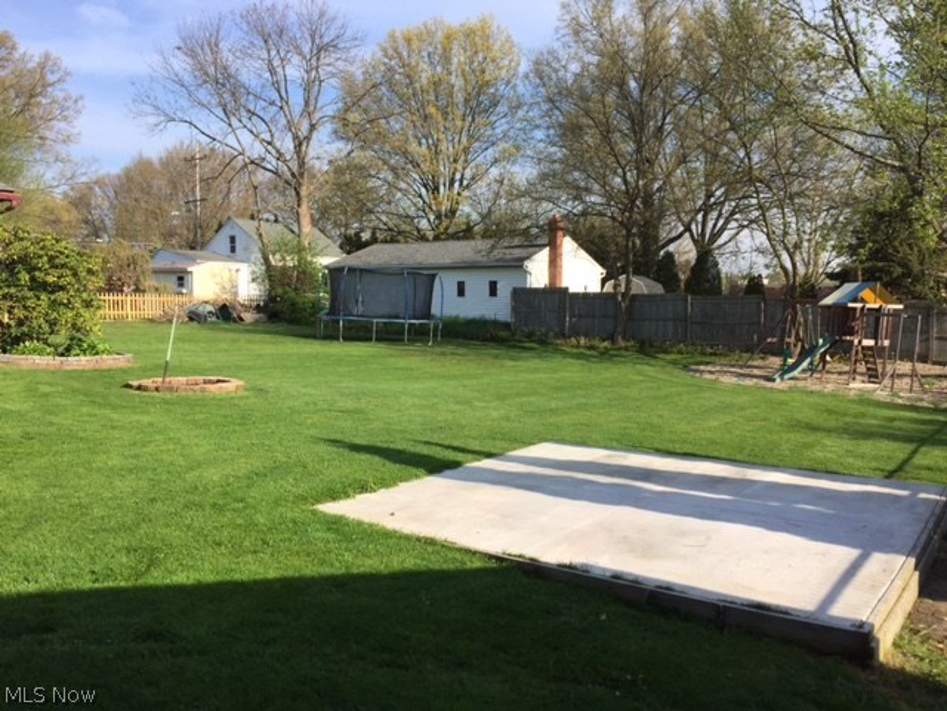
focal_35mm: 29
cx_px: 474
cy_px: 356
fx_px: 793
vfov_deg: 48.2
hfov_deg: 61.7
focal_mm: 4.15
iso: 32
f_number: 2.2
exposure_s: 1/1799
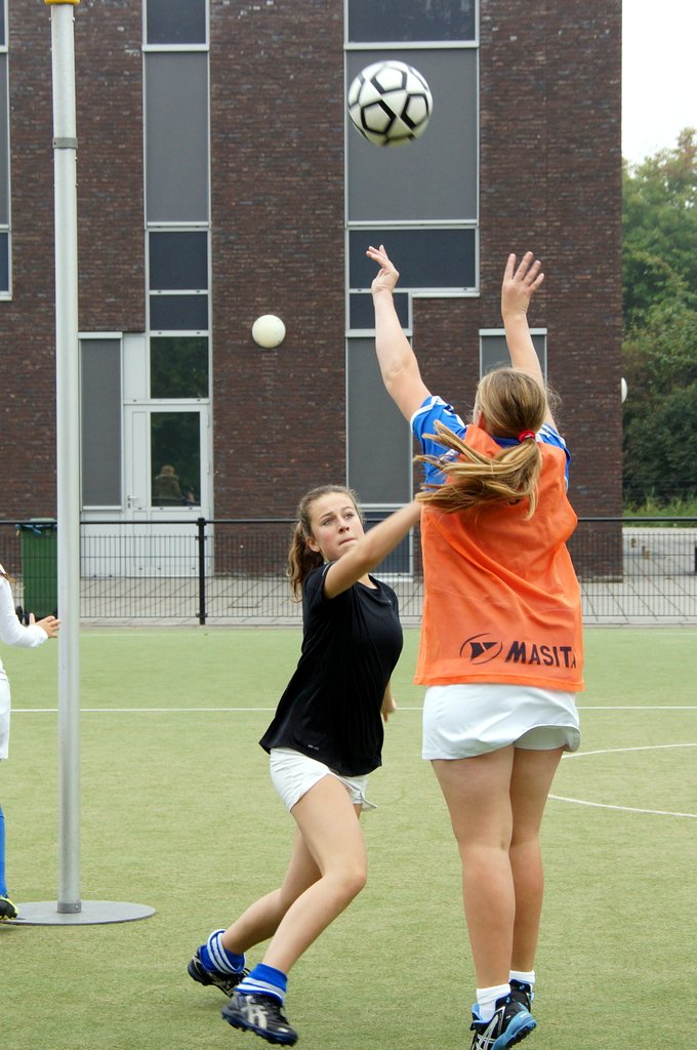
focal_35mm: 75
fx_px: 2184
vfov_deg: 27.0
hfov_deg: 18.1
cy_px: 525
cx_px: 348
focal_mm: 50
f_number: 6.3
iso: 400
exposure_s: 1/400
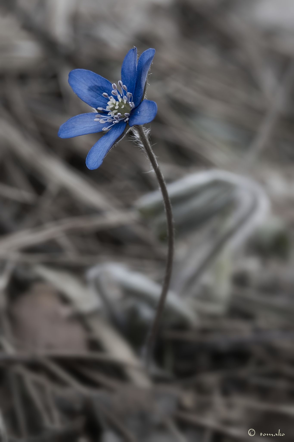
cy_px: 221
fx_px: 1286
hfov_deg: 13.0
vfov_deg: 19.5
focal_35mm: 105
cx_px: 147
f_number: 13
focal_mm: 105
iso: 800
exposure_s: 1/50
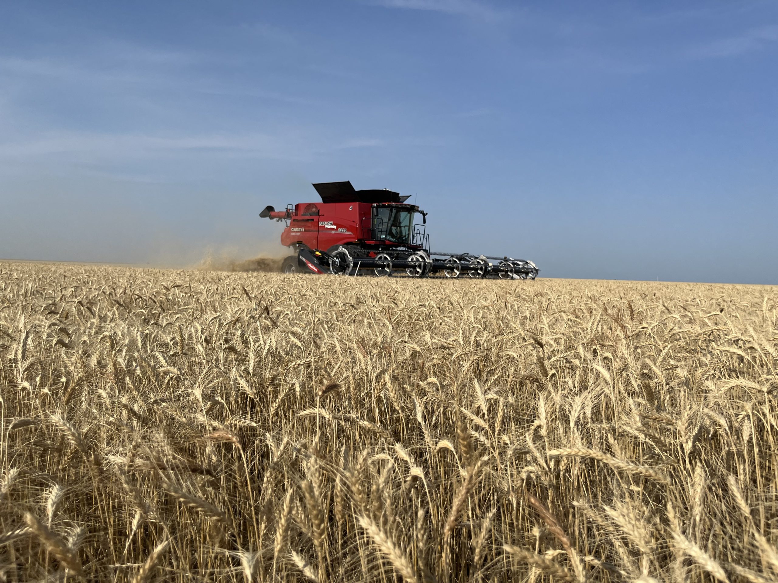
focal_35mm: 26
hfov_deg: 67.3
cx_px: 389
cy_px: 292
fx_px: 584
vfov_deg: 53.1
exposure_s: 1/6494
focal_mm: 5.1
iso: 50
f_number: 1.6
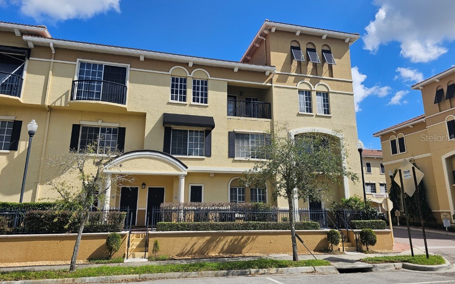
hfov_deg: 72.6
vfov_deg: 49.3
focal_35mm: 25
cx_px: 230
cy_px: 137
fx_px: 310
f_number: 1.7
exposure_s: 1/1173
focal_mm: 6.3
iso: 12
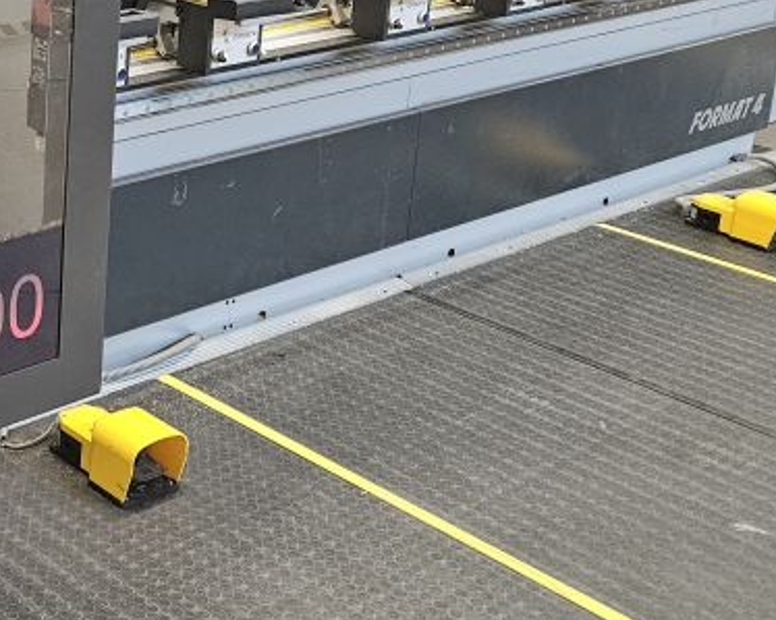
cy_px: 33
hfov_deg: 27.3
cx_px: -63
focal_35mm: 64
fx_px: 1469
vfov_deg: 23.1
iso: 800
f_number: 1.8
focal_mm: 5.4
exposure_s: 1/50
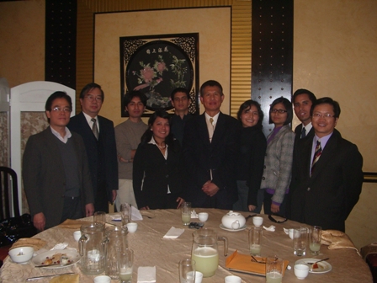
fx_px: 381
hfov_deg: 52.6
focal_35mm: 35
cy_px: 142
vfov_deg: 40.7
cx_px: 188
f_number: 2.6
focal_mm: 5.8
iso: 200
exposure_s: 1/60
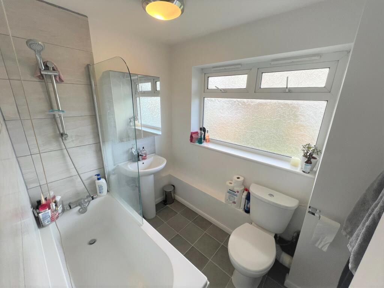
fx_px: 144
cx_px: 192
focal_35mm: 13
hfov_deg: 106.2
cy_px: 144
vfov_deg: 89.9
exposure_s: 1/100
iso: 50
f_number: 1.8
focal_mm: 1.57
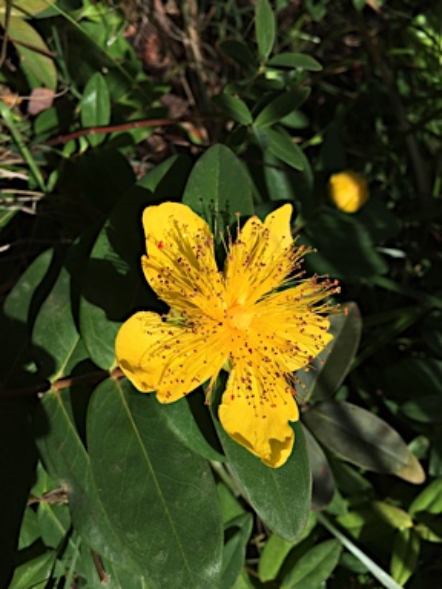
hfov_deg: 48.2
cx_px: 221
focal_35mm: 29
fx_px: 494
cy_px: 294
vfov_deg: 61.7
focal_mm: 4.15
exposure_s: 1/4525
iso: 25
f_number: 2.2
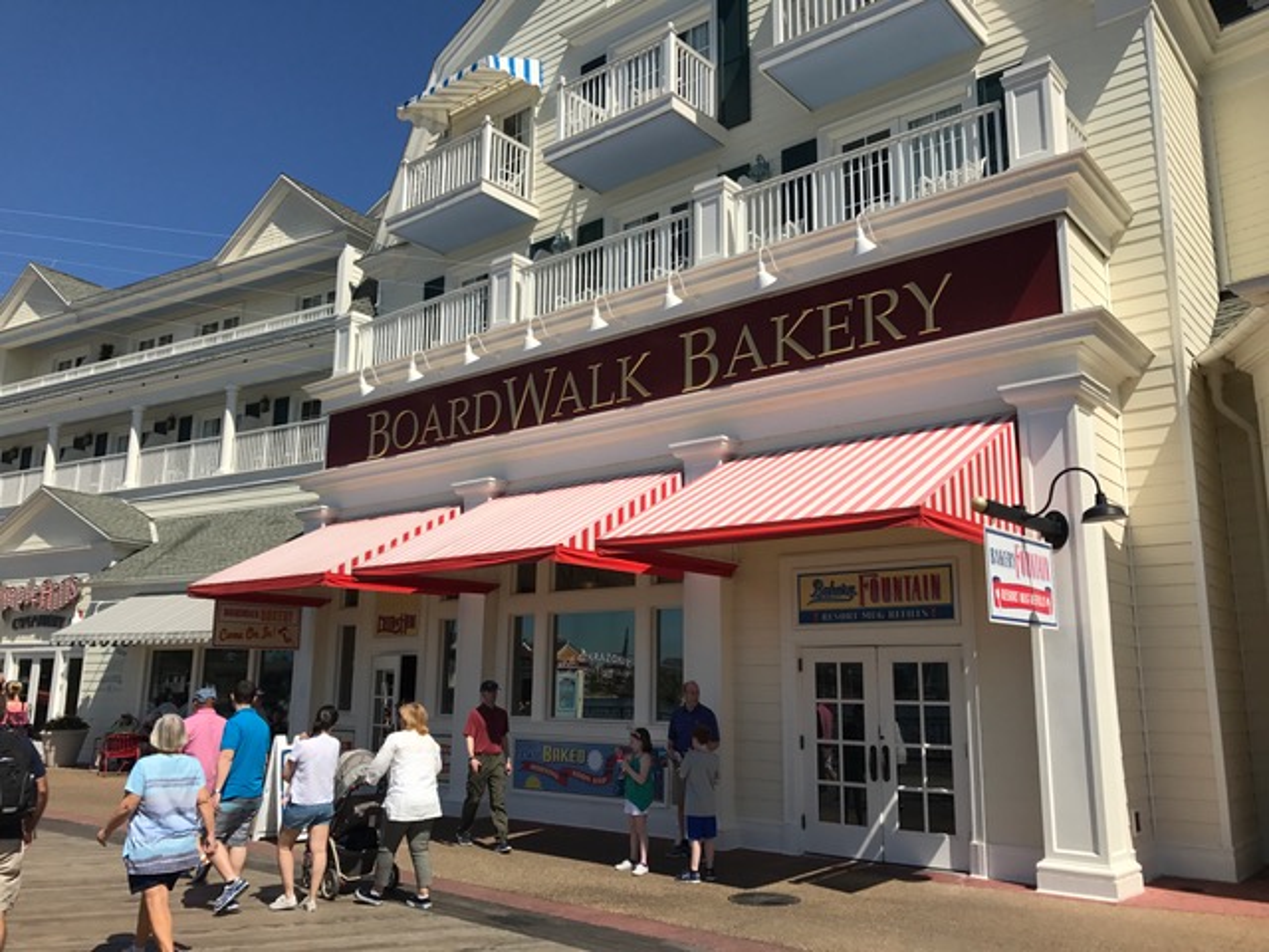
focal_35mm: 28
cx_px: 634
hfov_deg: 63.4
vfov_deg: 49.7
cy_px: 476
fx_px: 1026
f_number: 1.8
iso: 20
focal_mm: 3.99
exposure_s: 1/4367
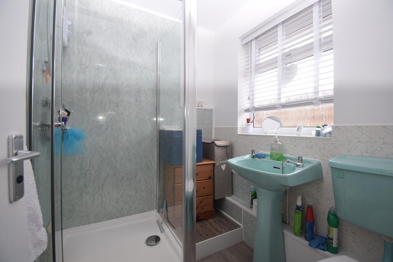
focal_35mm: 15
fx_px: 164
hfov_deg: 100.4
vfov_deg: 77.3
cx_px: 196
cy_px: 131
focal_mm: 10
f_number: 5.6
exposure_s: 1/125
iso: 400
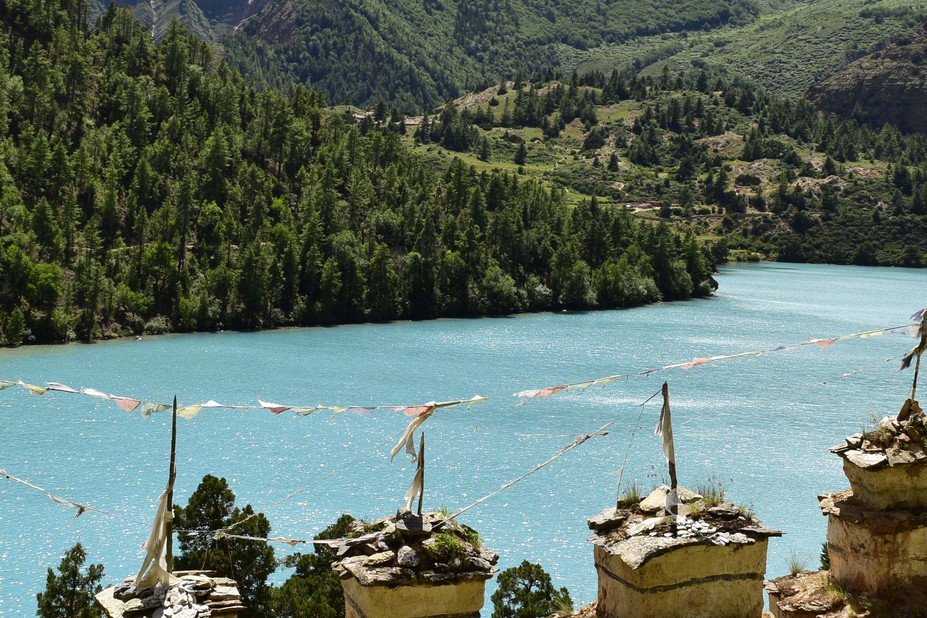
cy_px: 211
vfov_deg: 21.8
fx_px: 1596
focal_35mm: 62
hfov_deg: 32.4
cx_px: 470
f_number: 7.1
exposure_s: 1/320
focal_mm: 18
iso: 100
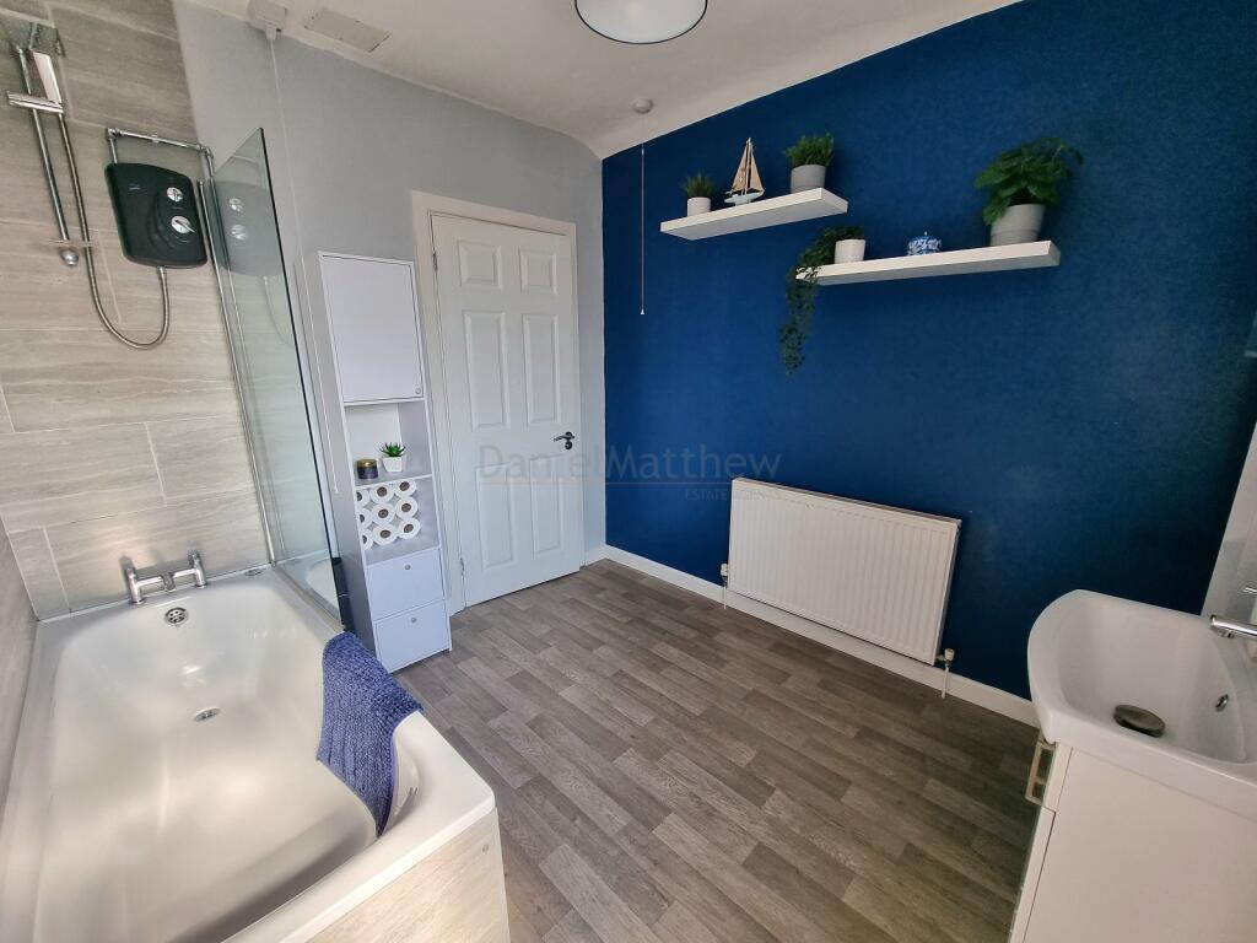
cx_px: 628
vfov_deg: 89.9
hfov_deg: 106.2
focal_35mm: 13
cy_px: 472
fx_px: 472
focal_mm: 2.2
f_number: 2.2
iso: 64
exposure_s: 1/100
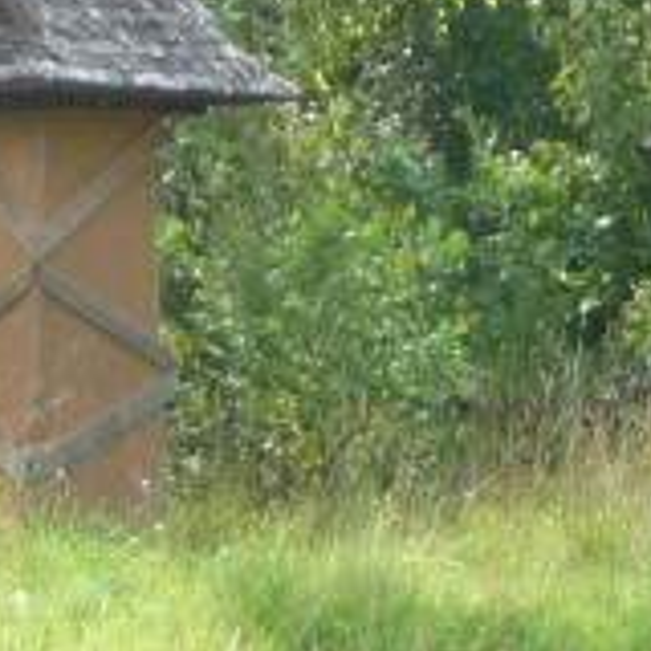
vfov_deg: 3.5
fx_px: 10532
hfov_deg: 3.5
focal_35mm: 495
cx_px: 891
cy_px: 122
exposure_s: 1/160
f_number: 4.7
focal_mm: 19.1
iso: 100
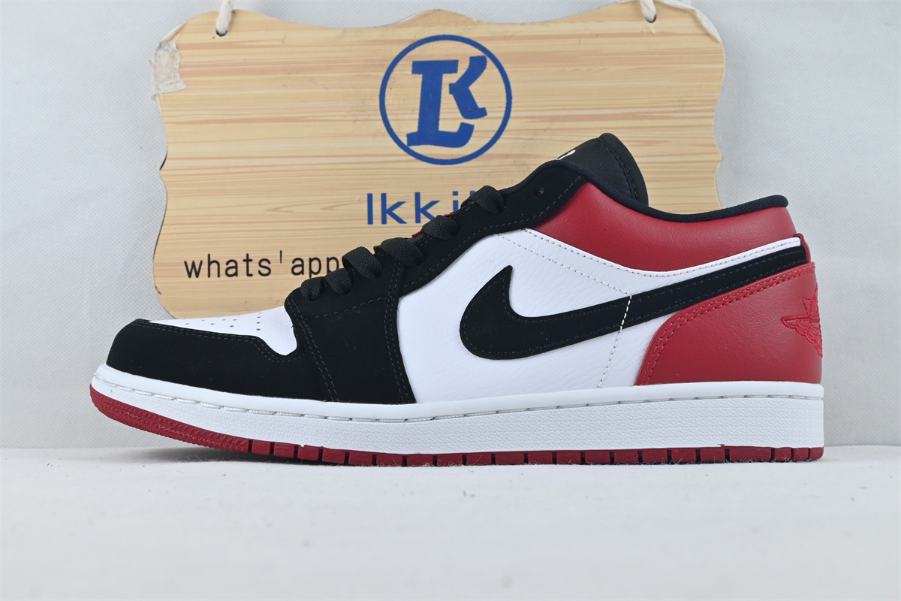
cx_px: 450
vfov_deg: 27.7
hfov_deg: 40.5
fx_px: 1220
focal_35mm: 49
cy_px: 300
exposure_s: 1/160
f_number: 10
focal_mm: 32.5
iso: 1000
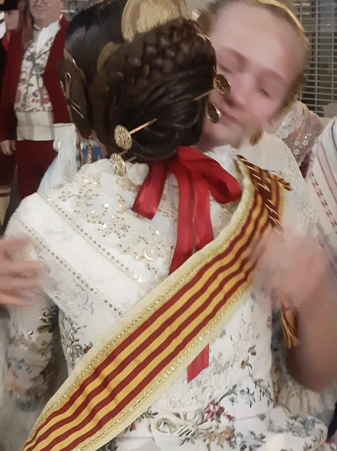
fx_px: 741
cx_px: 207
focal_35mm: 57
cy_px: 122
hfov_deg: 25.6
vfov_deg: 33.3
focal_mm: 3.93
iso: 800
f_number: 1.7
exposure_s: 1/25
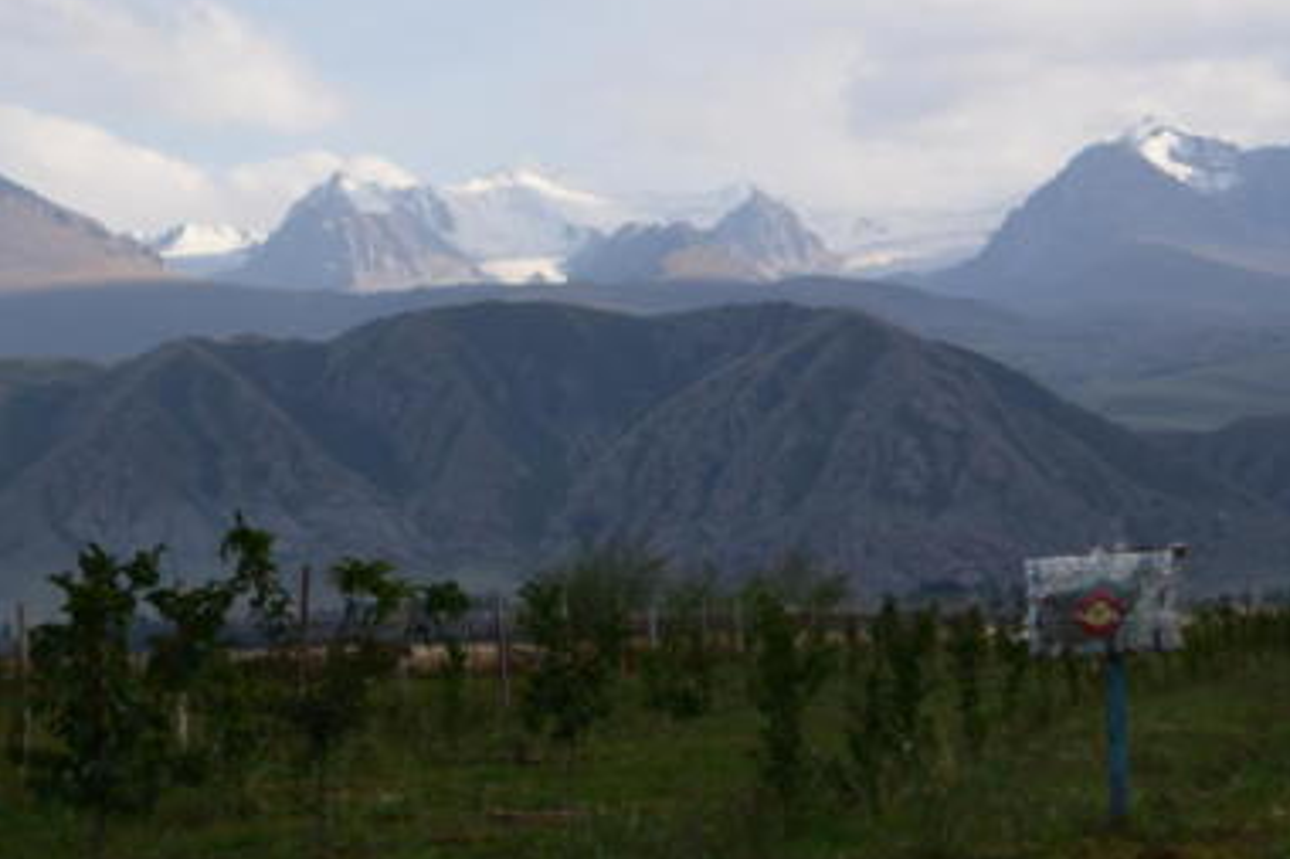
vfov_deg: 9.9
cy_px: 375
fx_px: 4943
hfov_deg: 14.9
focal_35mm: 138
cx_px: 628
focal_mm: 70
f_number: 11
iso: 400
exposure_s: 1/400
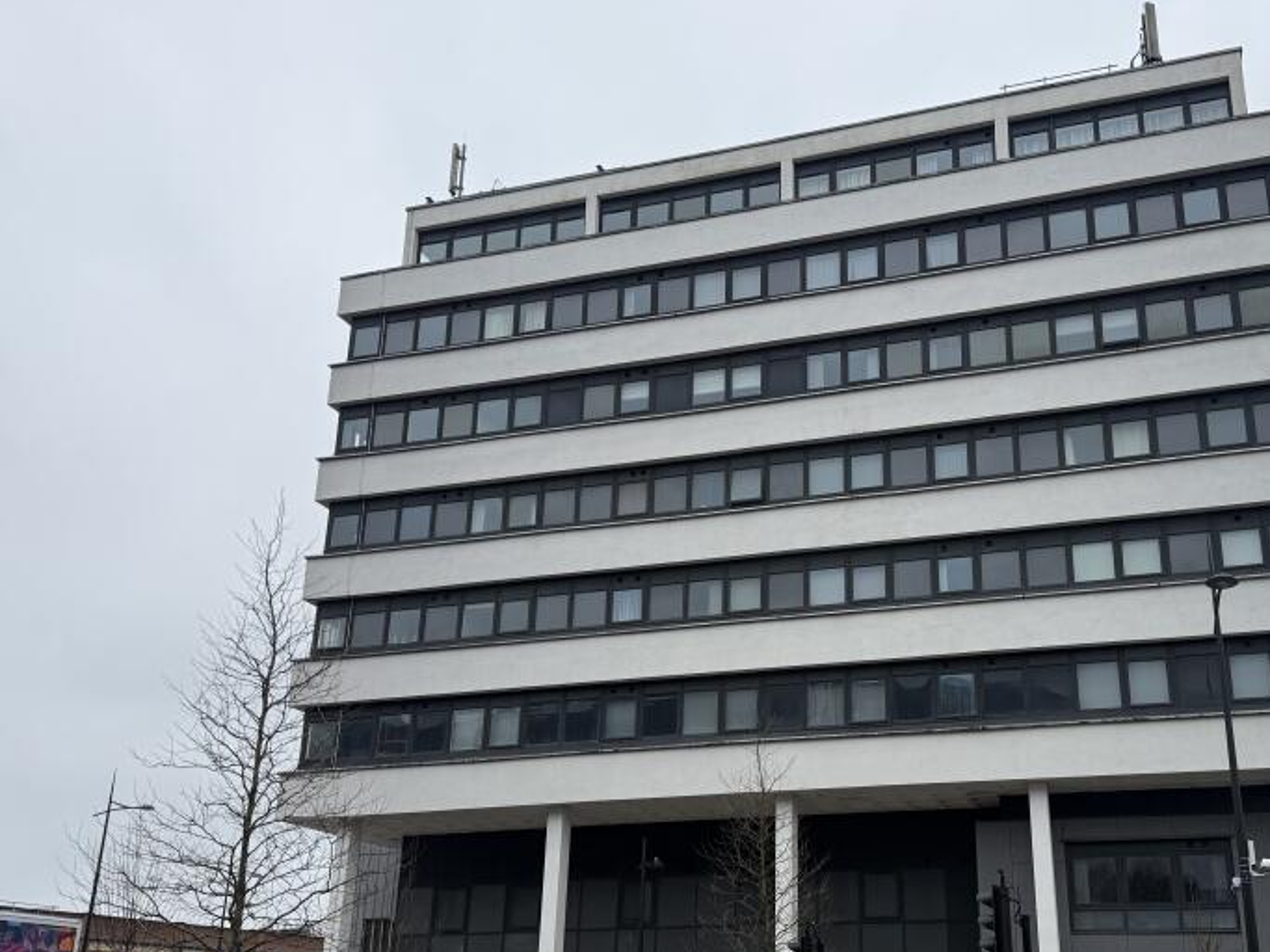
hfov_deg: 50.9
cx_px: 788
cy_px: 589
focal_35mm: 36
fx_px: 1321
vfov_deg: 39.4
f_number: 1.78
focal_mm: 6.76
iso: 80
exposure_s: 1/2169
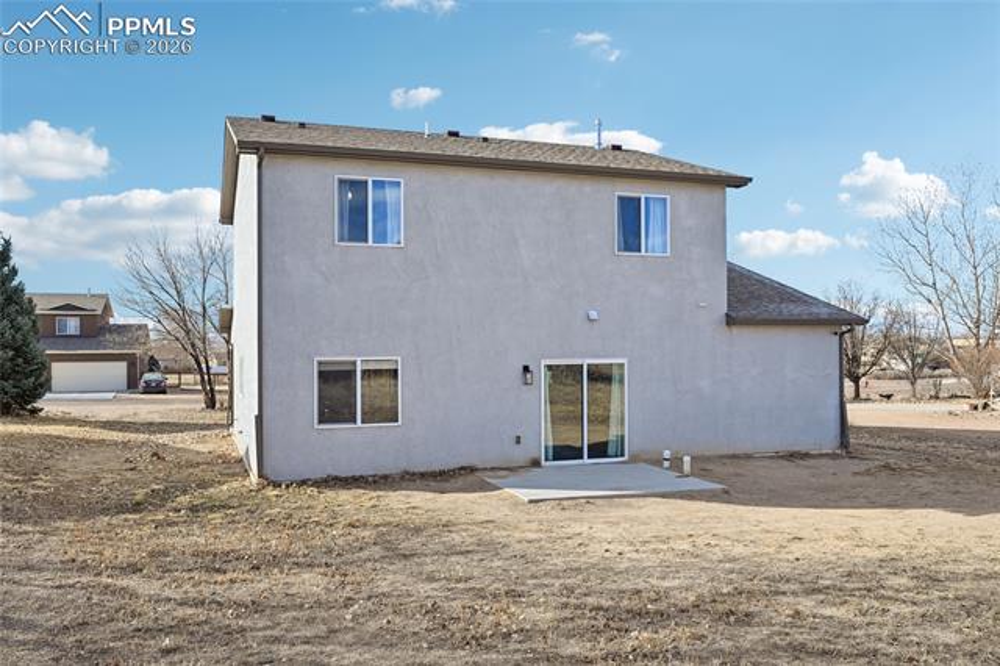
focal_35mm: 30
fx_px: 833
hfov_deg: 62.0
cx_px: 500
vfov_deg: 43.6
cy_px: 333
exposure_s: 1/40
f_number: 13
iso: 64
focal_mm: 30
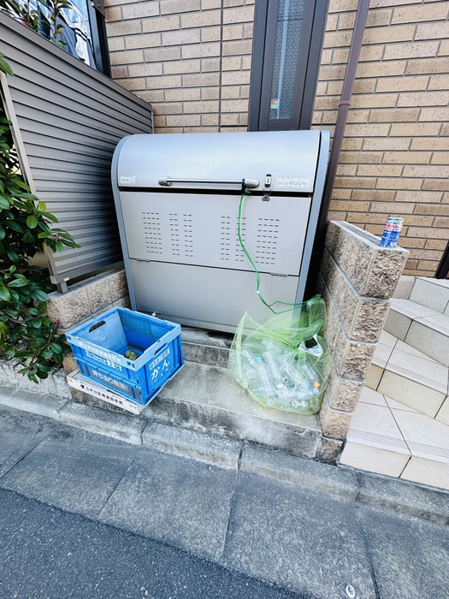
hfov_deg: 85.7
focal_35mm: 14
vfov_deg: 102.1
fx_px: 242
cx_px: 224
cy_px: 300
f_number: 2.2
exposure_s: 1/111
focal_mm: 2.22
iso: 40
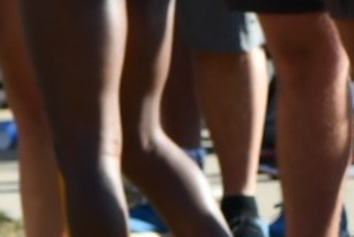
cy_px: 26
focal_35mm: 723
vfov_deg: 1.9
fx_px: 7114
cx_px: -848
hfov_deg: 2.8
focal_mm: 70
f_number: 5.6
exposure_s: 1/1600
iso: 400
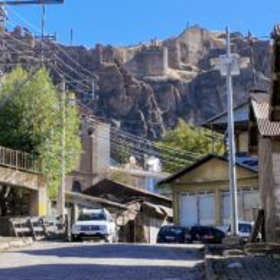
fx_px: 613
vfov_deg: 25.5
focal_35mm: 67
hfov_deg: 23.7
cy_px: 87
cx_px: -48
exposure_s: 1/1255
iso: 50
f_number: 1.8
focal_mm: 5.54
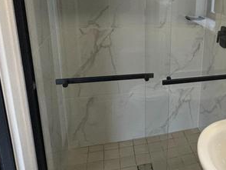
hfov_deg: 44.0
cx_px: 209
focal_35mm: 38
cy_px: 56
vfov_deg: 37.3
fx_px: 248
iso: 400
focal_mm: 2.22
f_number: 2.2
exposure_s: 1/50
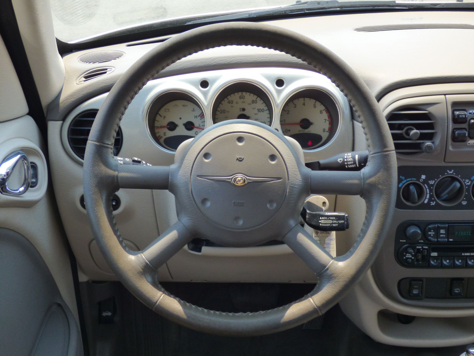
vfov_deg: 32.2
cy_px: 178
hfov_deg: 42.1
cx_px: 237
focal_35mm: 45
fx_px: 616
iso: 400
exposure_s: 1/100
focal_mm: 7.79
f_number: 3.7
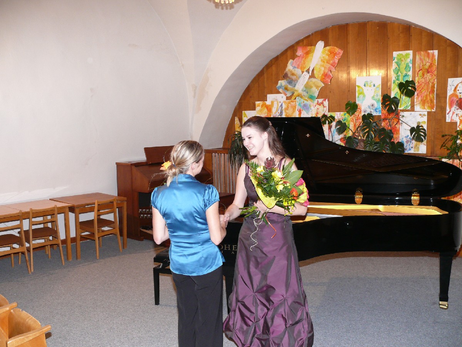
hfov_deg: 52.6
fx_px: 467
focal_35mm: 35
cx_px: 231
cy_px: 174
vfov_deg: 40.7
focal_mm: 7.4
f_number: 2.8
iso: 200
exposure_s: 1/30
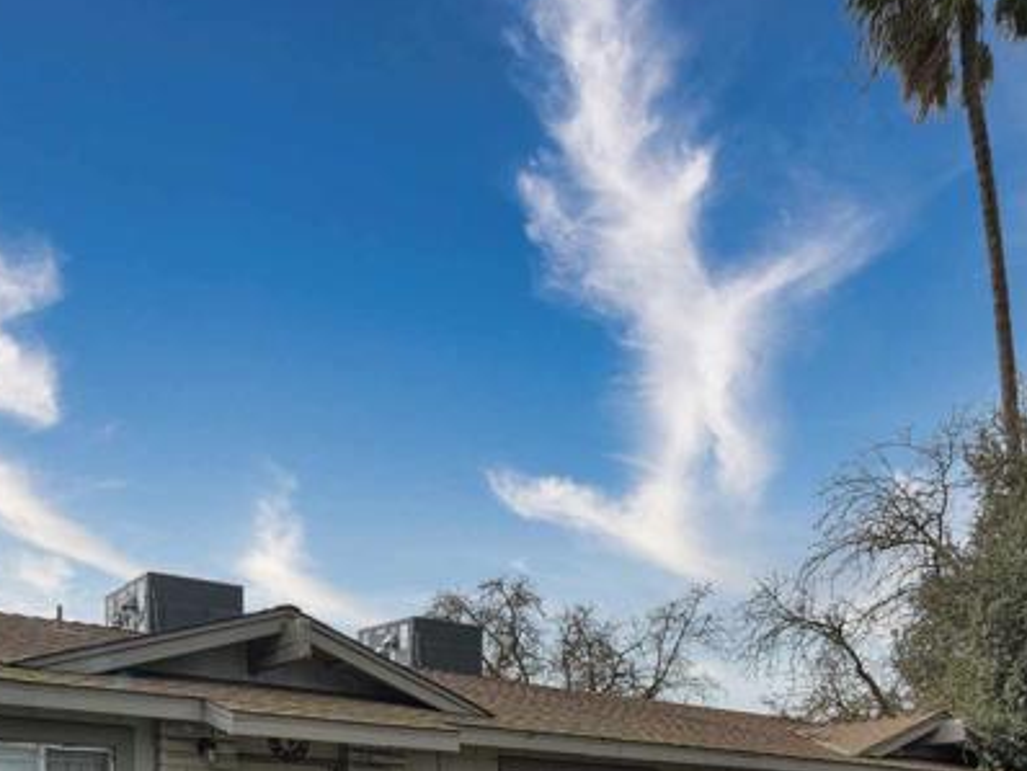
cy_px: 866
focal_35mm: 36
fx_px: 1069
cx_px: 415
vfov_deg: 33.9
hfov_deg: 51.0
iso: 125
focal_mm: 7
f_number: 5.6
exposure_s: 1/250
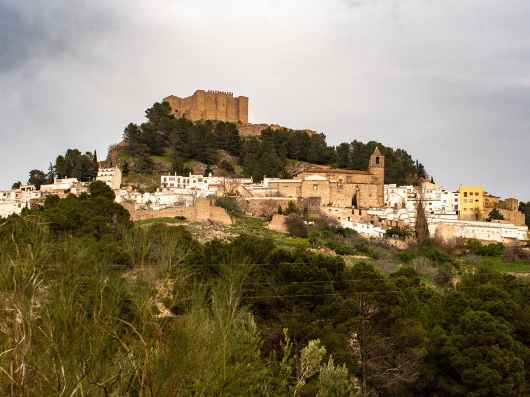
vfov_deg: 13.0
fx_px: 1745
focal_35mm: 114
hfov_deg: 17.3
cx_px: 293
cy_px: 198
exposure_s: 1/80
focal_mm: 70
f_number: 7.1
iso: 200
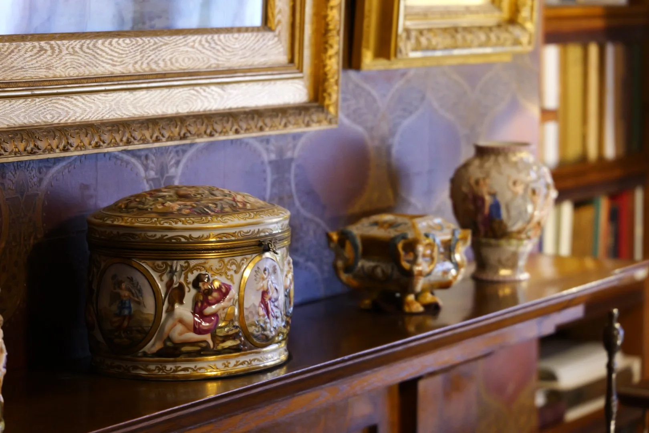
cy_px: 216
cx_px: 324
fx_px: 2398
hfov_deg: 15.4
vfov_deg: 10.3
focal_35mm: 133
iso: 6400
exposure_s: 1/10
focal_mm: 133
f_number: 6.3
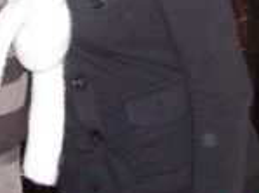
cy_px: -116
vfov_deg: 9.2
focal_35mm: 155
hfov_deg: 12.4
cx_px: -59
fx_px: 1157
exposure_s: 1/60
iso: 300
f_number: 2.8
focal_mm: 6
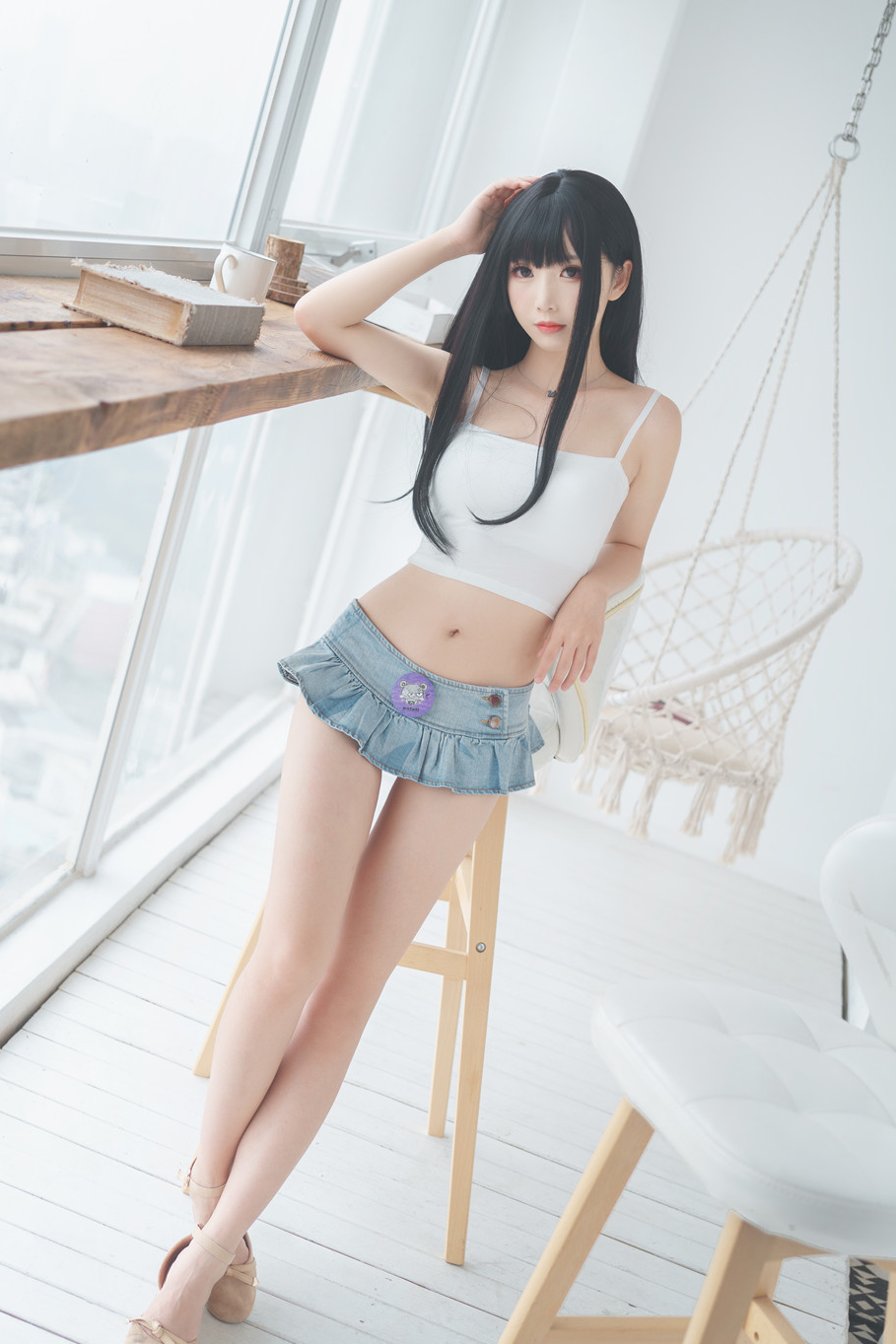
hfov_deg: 24.6
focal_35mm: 55
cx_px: 421
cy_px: 659
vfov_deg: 36.2
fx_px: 2054
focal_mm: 50
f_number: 2.8
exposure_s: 1/80
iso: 100
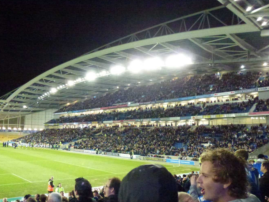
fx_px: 225
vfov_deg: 48.0
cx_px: 108
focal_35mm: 29
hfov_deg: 61.1
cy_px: 120
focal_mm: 4.3
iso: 1600
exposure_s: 1/60
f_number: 3.3
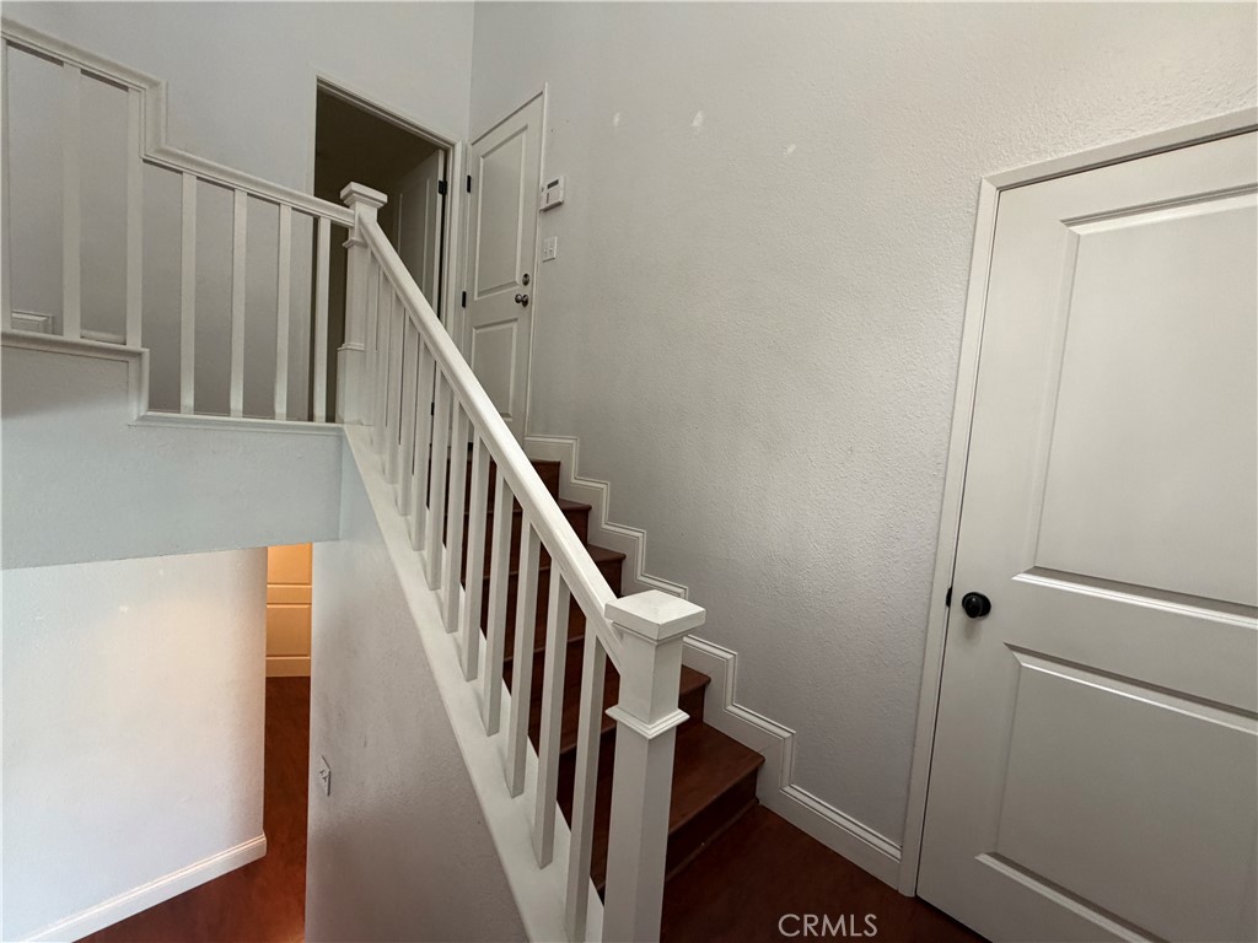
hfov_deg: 102.1
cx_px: 629
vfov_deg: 85.7
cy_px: 472
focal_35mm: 14
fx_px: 509
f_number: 2.2
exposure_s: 1/60
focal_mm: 2.22
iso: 250
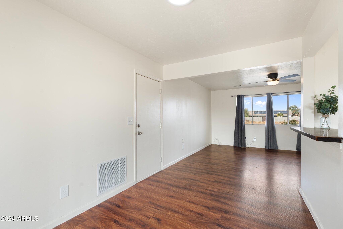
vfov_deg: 73.7
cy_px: 114
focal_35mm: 16
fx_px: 152
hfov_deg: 96.7
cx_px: 172
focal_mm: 16
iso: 1000
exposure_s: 1/20
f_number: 8
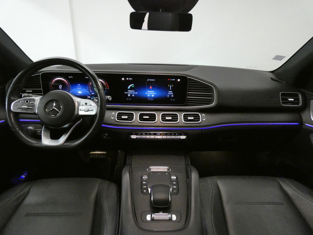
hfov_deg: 81.7
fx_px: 181
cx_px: 156
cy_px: 118
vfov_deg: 66.0
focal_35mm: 20
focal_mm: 3.6
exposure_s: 1/60
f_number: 2.8
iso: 1600
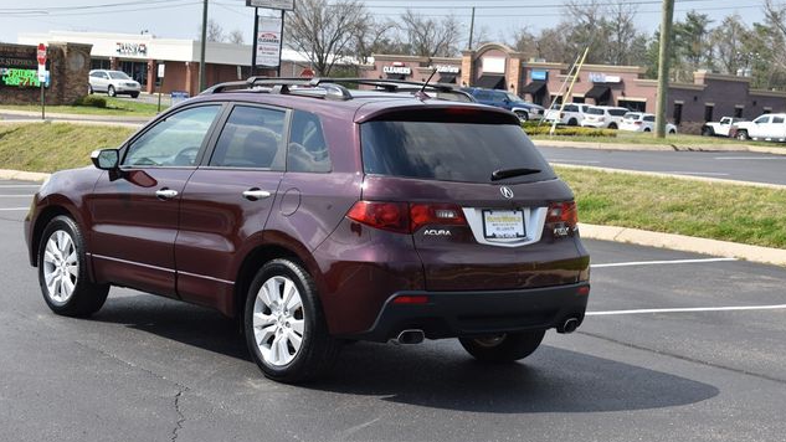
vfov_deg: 16.9
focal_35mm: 72
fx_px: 1491
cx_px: 395
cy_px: 188
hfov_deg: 29.5
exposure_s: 1/250
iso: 100
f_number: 8
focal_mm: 45
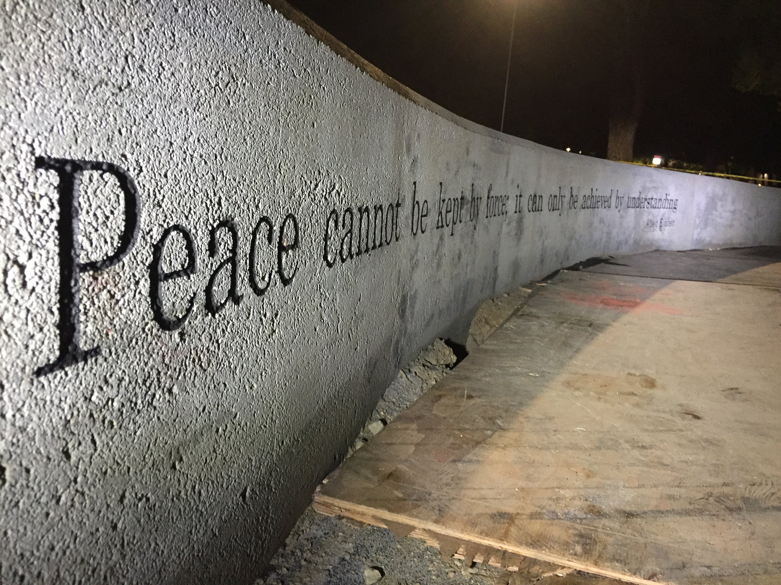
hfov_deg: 61.7
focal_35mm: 29
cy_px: 292
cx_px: 390
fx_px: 654
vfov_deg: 48.2
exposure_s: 1/15
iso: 320
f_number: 2.2
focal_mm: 4.15
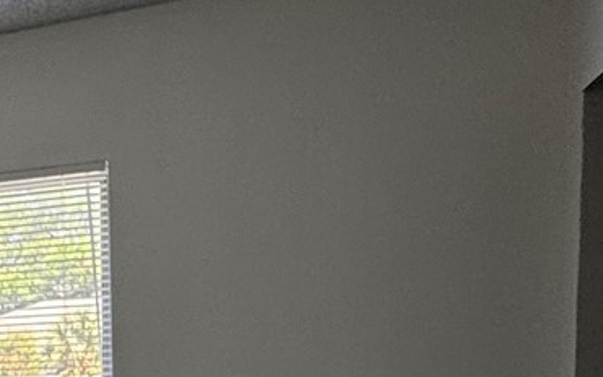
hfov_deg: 27.2
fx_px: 1052
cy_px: 463
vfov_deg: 19.1
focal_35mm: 64
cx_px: -164
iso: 100
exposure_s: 1/99
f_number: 2.2
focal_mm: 2.22
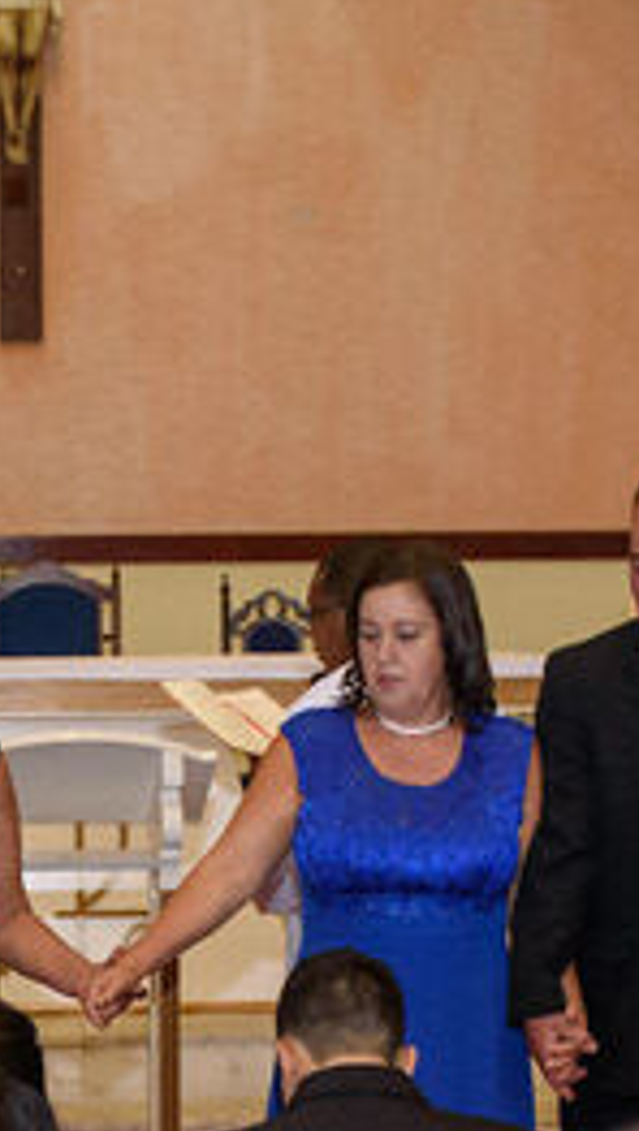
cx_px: 0
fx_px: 2762
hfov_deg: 13.0
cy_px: 1271
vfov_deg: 21.8
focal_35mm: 92
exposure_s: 1/80
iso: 3200
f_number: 3.5
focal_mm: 24
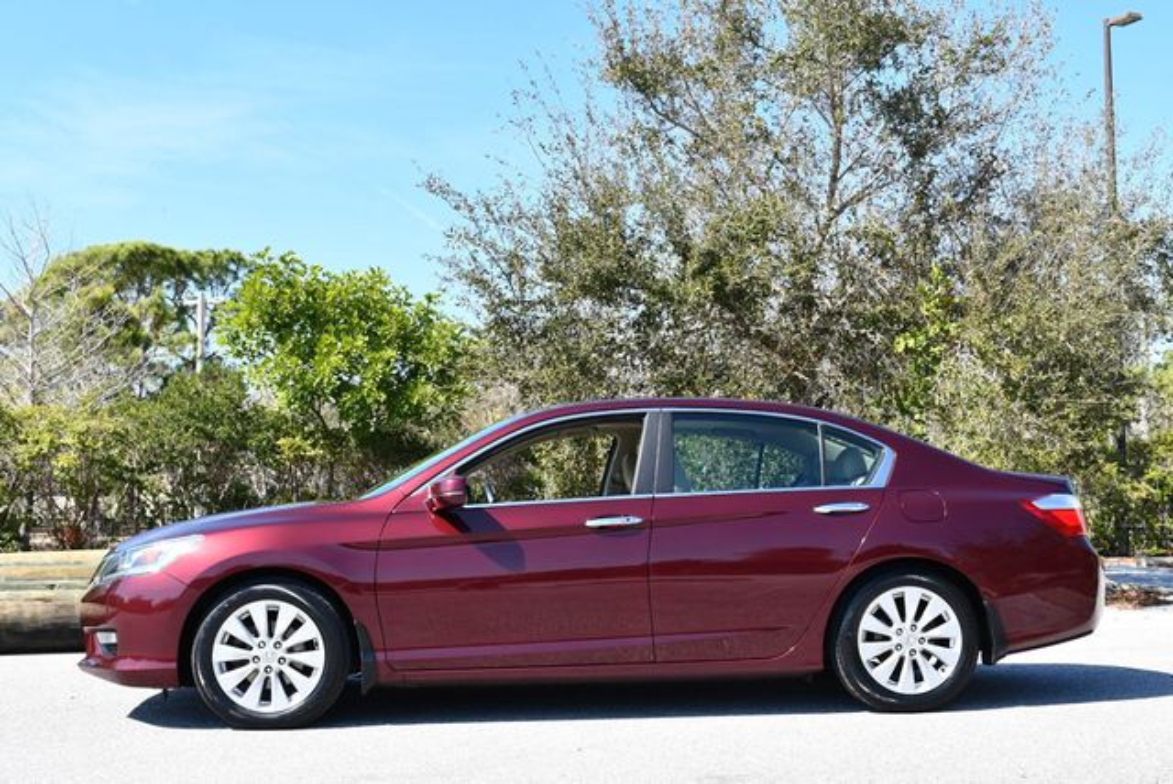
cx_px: 586
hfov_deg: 44.5
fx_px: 1435
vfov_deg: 30.6
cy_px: 392
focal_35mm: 44
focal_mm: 22
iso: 200
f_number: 8
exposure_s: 1/250
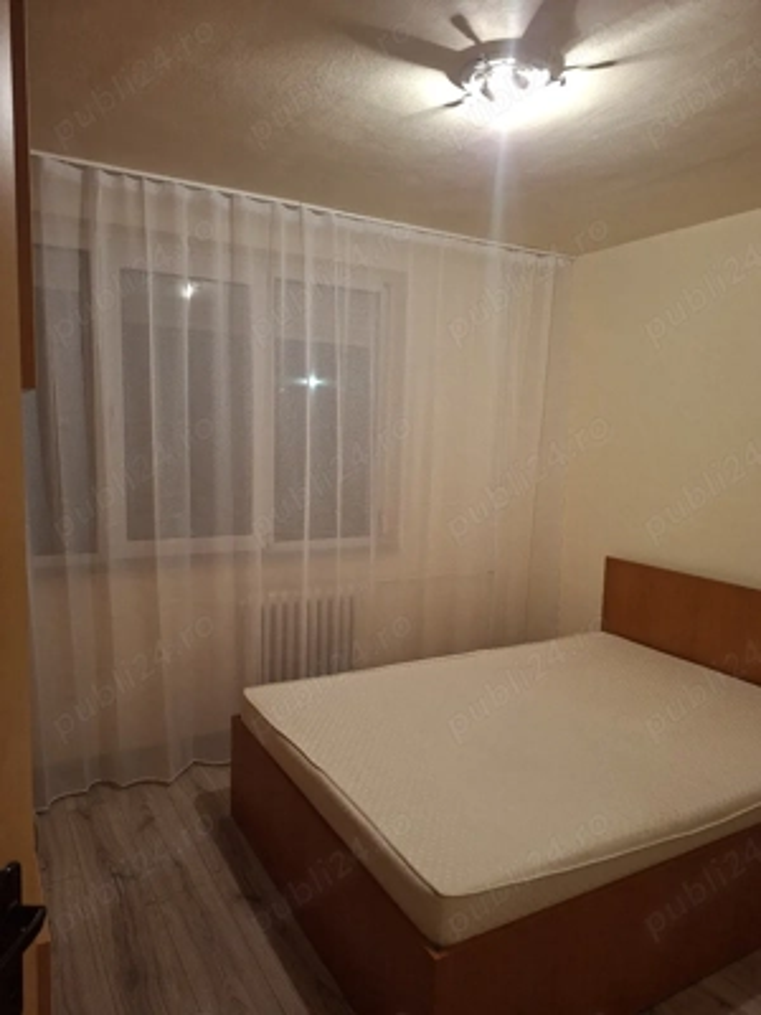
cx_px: 380
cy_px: 508
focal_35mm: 23
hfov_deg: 58.9
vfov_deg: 73.9
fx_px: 674
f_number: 1.8
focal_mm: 5.54
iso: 250
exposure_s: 1/33
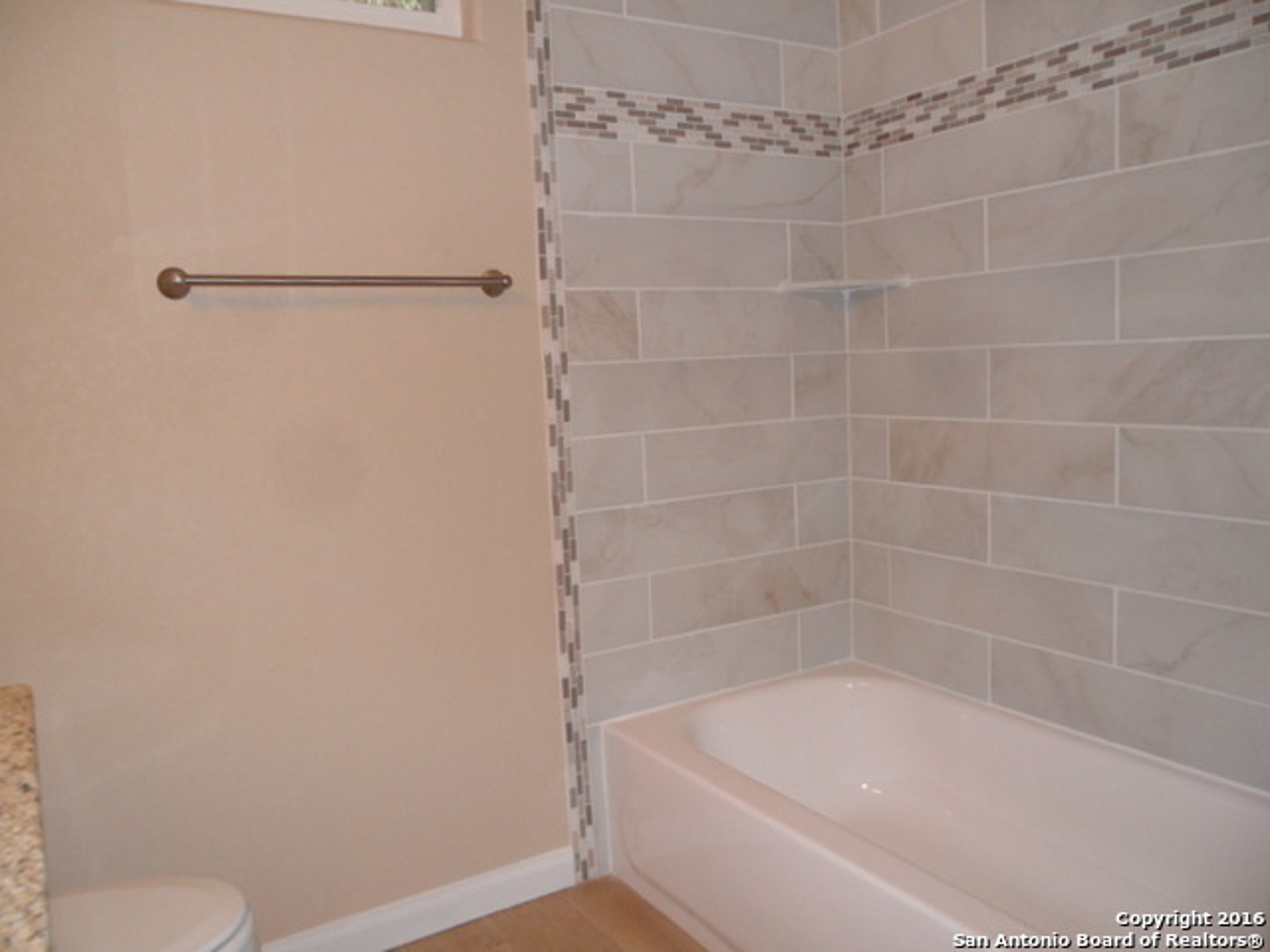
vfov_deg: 51.4
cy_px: 476
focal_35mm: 27
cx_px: 635
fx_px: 991
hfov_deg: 65.3
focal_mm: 4.9
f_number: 3.5
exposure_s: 1/45
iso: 200
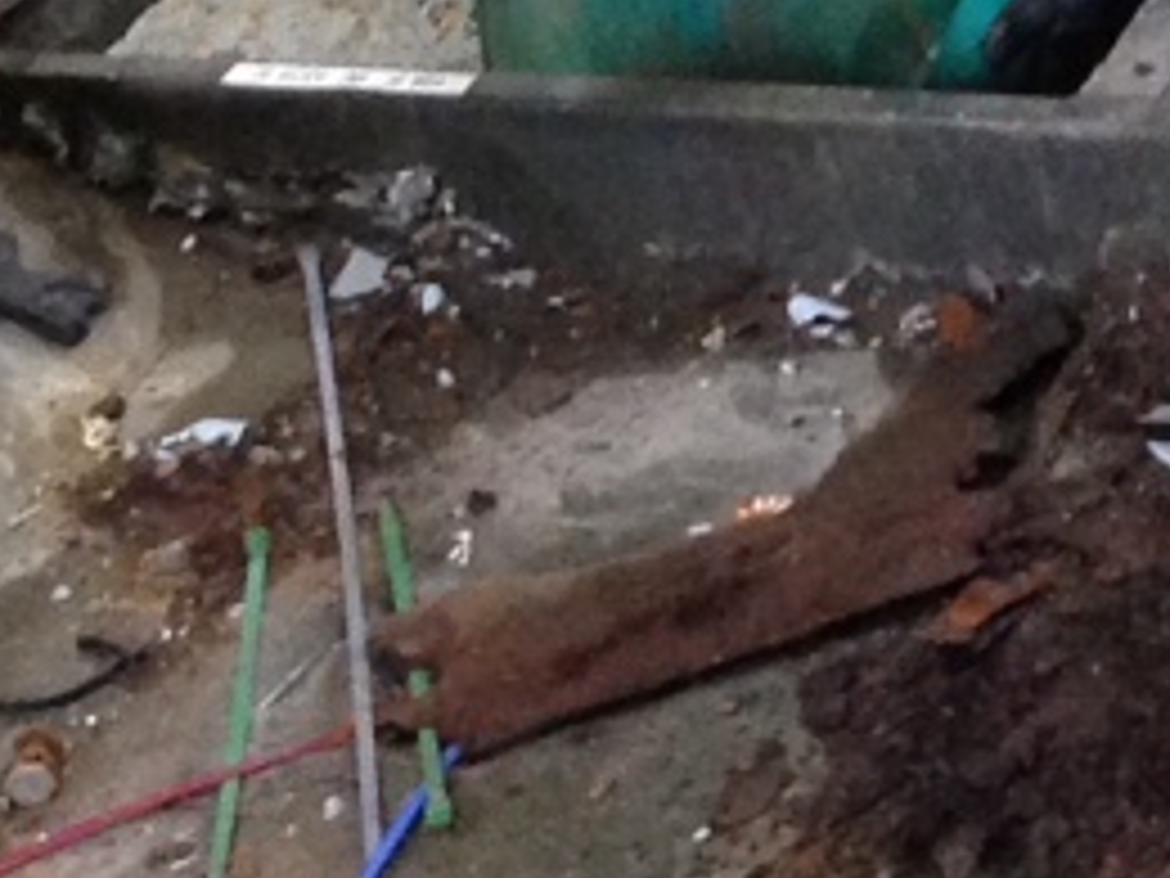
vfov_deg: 7.0
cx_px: 1890
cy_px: -648
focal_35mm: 207
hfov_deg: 9.2
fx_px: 6996
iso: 250
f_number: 2.4
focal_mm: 4.12
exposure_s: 1/20
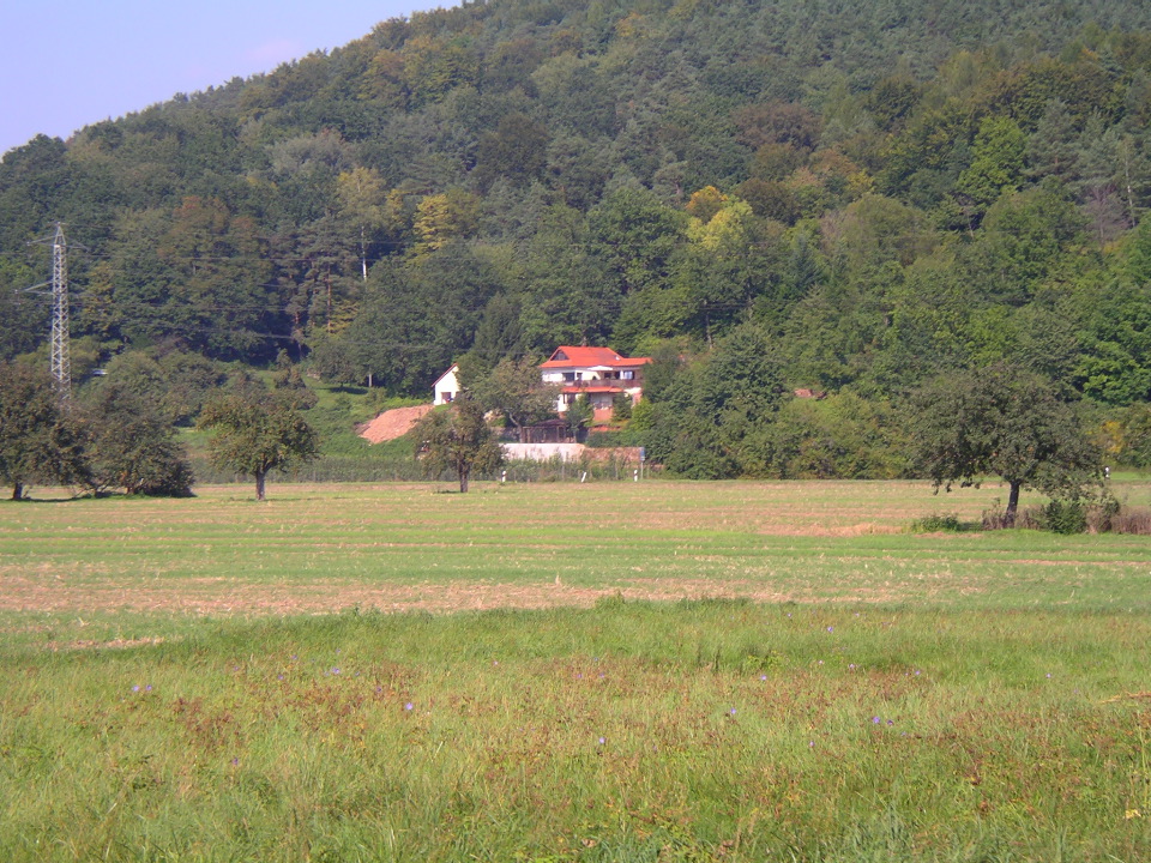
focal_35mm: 104
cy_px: 432
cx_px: 576
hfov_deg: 18.9
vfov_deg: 14.2
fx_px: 3458
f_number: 3.9
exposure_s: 1/320
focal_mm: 16
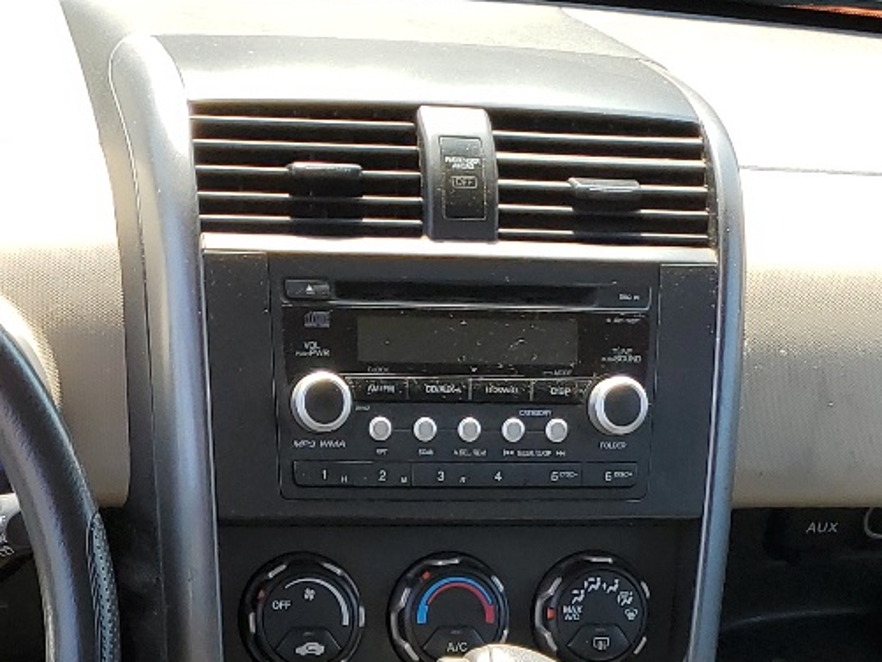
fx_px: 2115
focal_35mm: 83
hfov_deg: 23.5
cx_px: 347
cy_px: 981
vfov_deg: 16.3
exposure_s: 1/435
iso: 50
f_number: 1.5
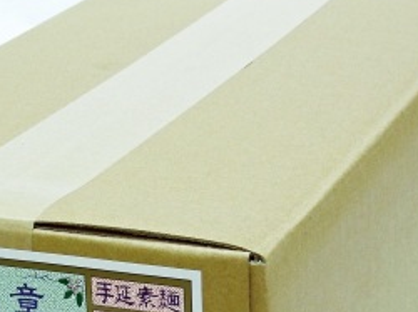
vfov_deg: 11.8
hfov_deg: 15.9
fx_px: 1484
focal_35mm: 123
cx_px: 94
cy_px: 349
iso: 400
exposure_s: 1/13
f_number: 4
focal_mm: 8.7
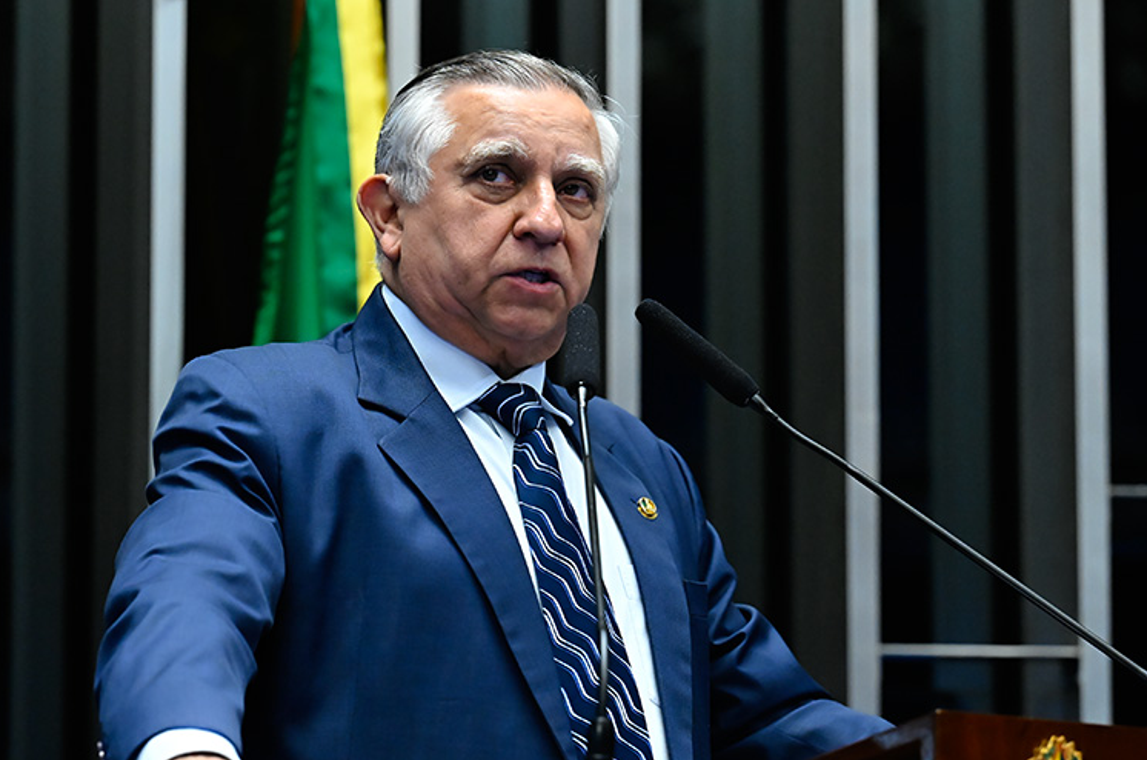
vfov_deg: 7.9
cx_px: 552
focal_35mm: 173
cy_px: 388
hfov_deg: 11.9
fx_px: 5500
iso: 6400
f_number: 4.5
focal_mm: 150
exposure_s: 1/160
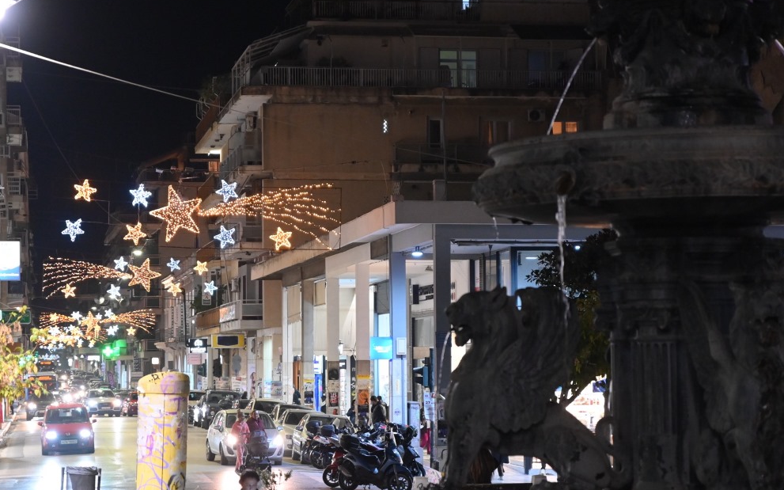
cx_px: 389
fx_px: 2307
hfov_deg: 19.3
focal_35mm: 108
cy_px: 252
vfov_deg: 12.1
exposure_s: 1/100
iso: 2500
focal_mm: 70
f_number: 2.8
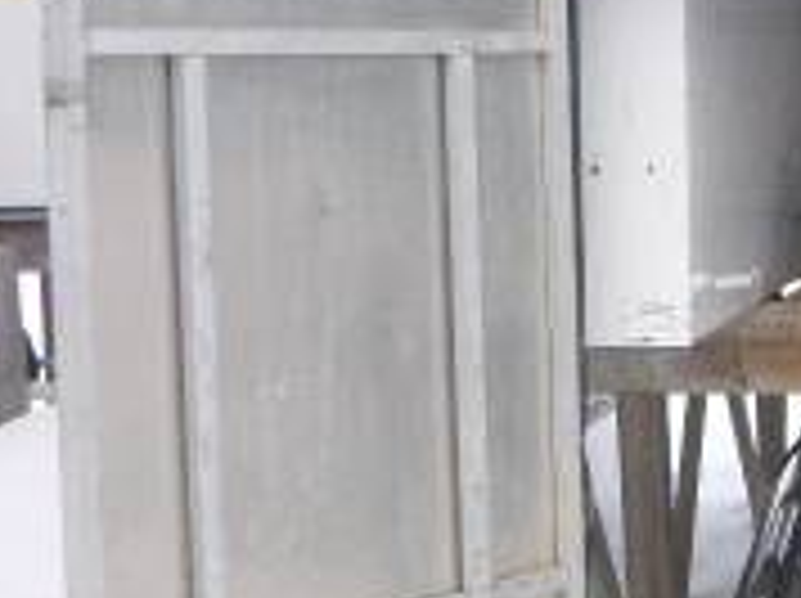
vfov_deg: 16.4
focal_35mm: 90
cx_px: 1112
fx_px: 2080
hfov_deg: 19.6
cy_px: 292
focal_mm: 4.5
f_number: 3.9
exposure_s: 1/250
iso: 100
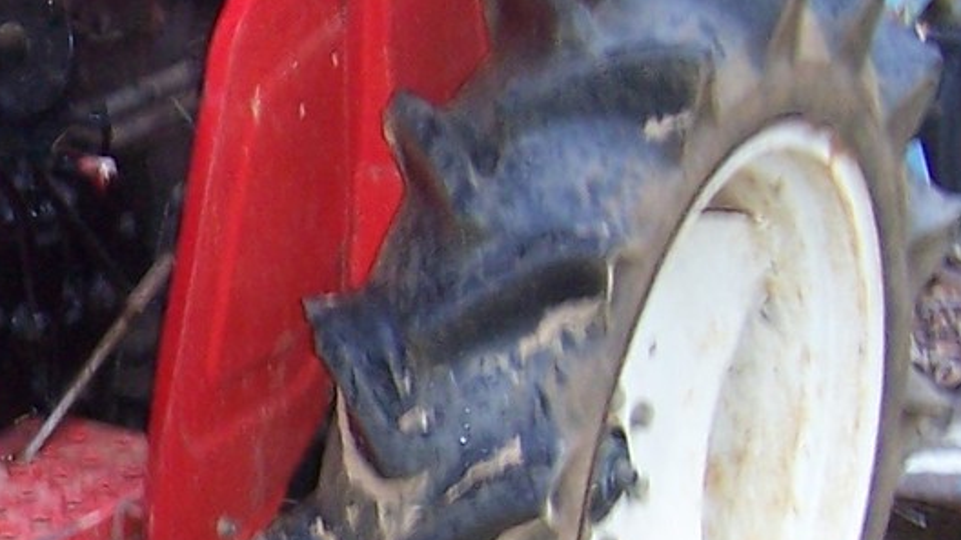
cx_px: -369
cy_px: 564
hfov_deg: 13.5
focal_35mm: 152
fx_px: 3873
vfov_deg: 7.9
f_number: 3
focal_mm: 6
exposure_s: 1/60
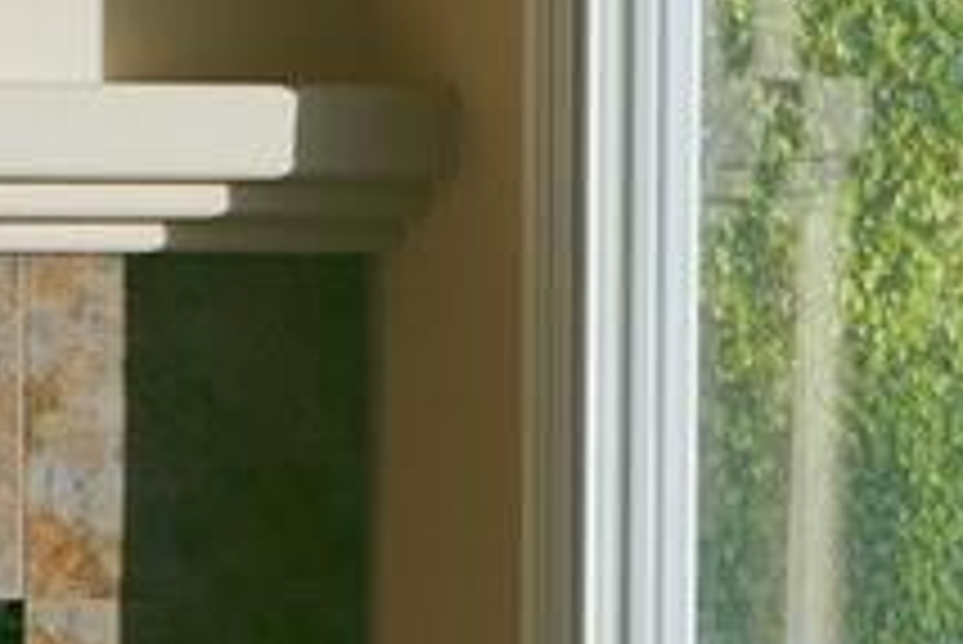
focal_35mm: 281
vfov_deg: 4.9
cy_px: 374
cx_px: 104
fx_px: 7522
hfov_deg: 7.3
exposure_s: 1/160
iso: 125
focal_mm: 50
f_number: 4
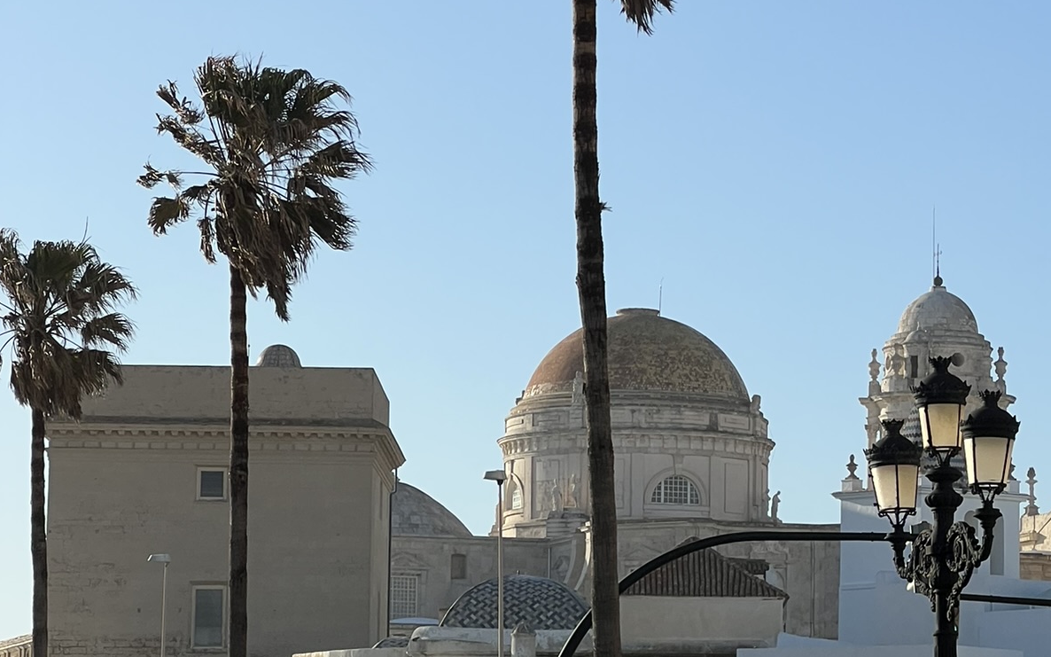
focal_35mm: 141
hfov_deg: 14.8
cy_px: 322
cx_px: 675
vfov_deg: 9.3
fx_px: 4038
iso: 32
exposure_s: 1/978
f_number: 2.8
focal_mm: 9
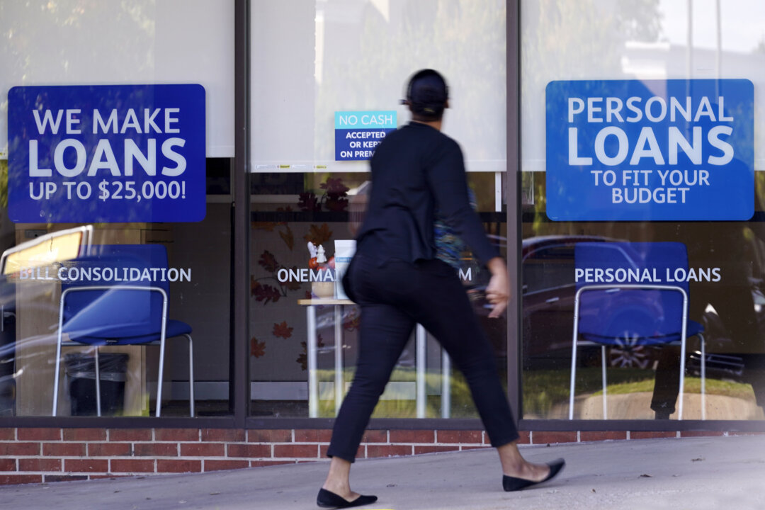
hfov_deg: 10.3
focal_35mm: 200
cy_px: 255
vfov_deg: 6.9
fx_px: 4250
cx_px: 382
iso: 100
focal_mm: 200
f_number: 5.6
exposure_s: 1/50
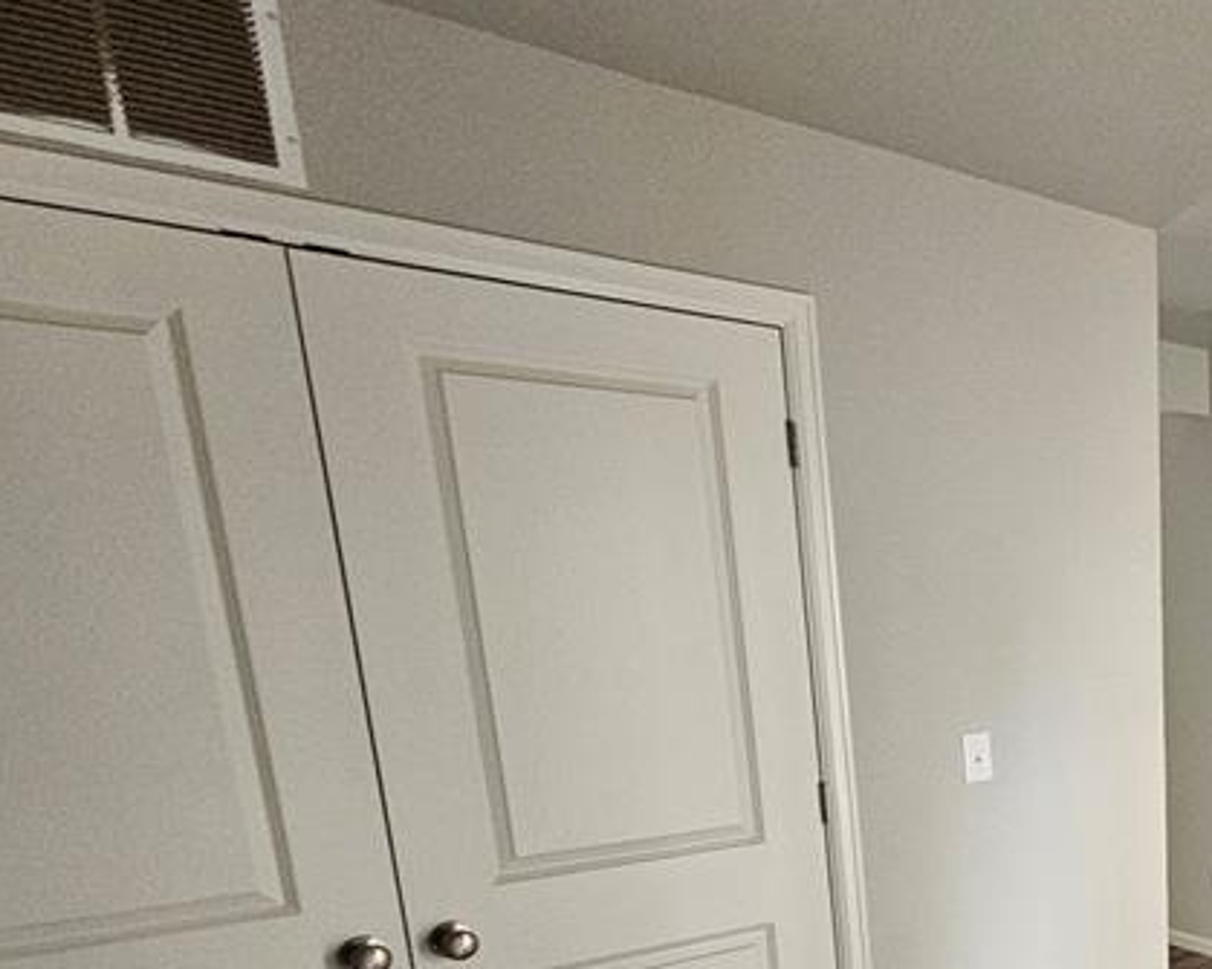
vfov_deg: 43.5
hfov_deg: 43.1
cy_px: 852
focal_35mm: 31
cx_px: 1362
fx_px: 1112
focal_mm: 2.2
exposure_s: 1/60
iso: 400
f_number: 2.2
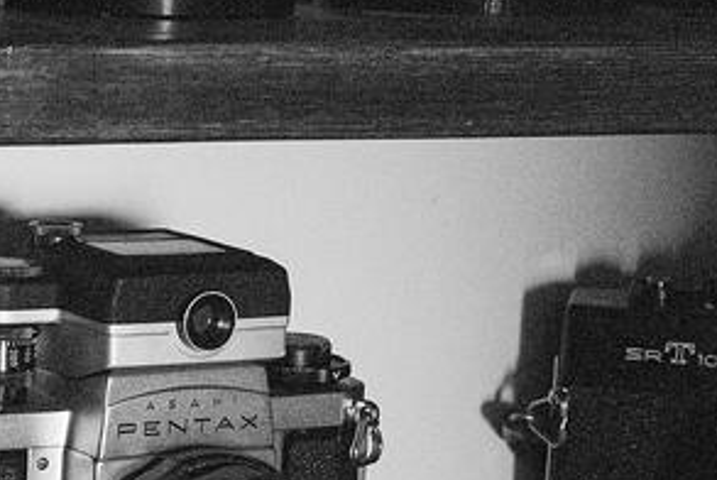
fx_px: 3370
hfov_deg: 12.1
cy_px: 456
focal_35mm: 169
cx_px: 137
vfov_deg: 8.1
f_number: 10
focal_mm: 55
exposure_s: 1/15
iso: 3200
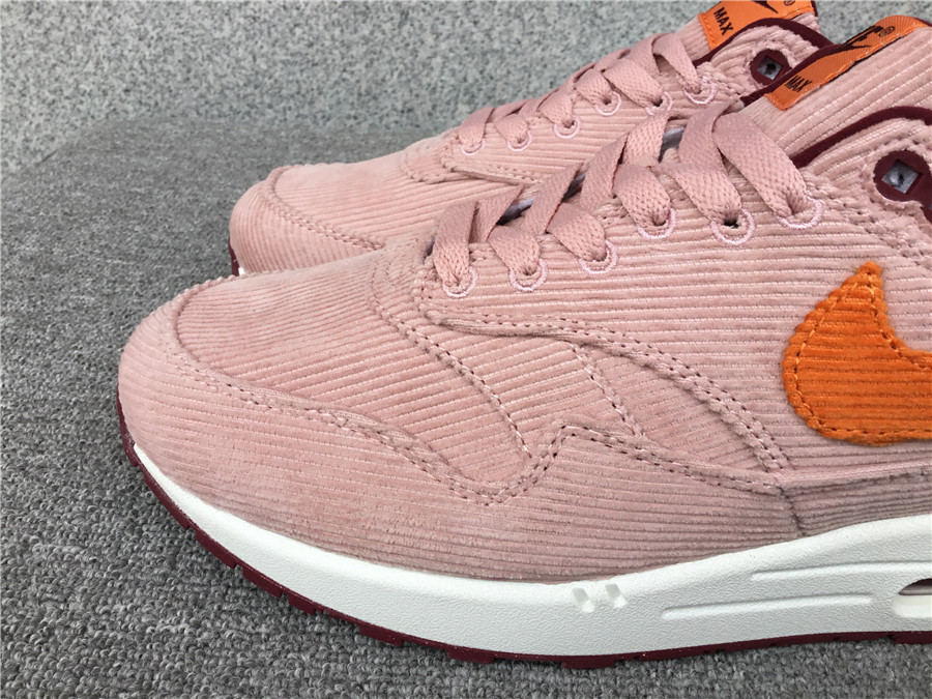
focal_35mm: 31
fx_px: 835
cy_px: 350
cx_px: 466
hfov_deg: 58.4
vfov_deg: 45.4
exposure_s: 1/100
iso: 25
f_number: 2.4
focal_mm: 3.3
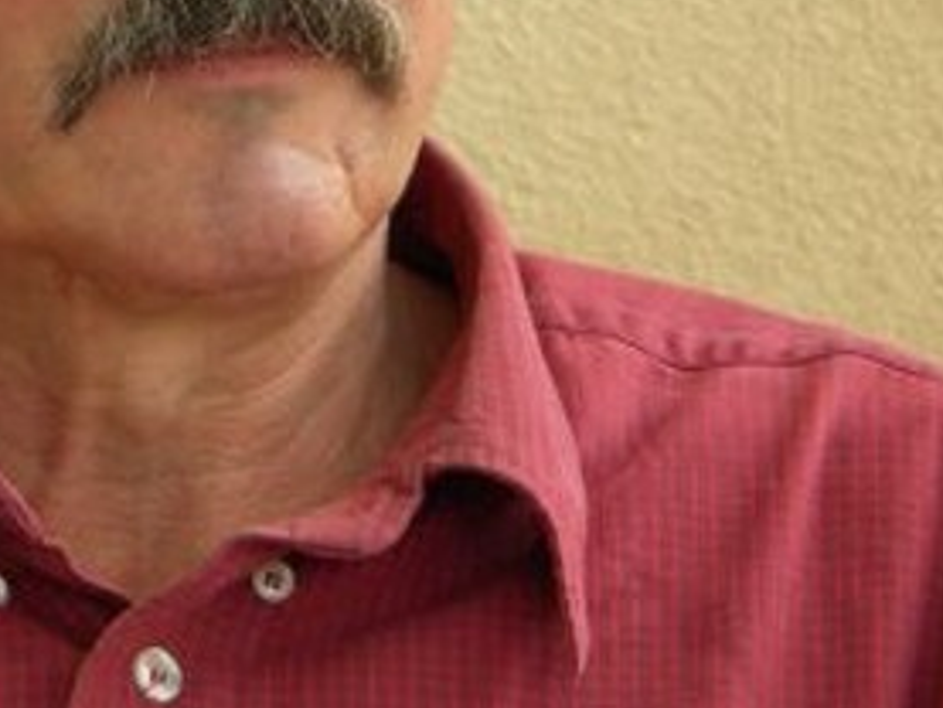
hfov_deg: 8.8
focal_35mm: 225
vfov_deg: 6.6
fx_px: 6132
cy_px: -158
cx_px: 150
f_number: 4.5
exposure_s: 1/59.8
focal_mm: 15.1
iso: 121
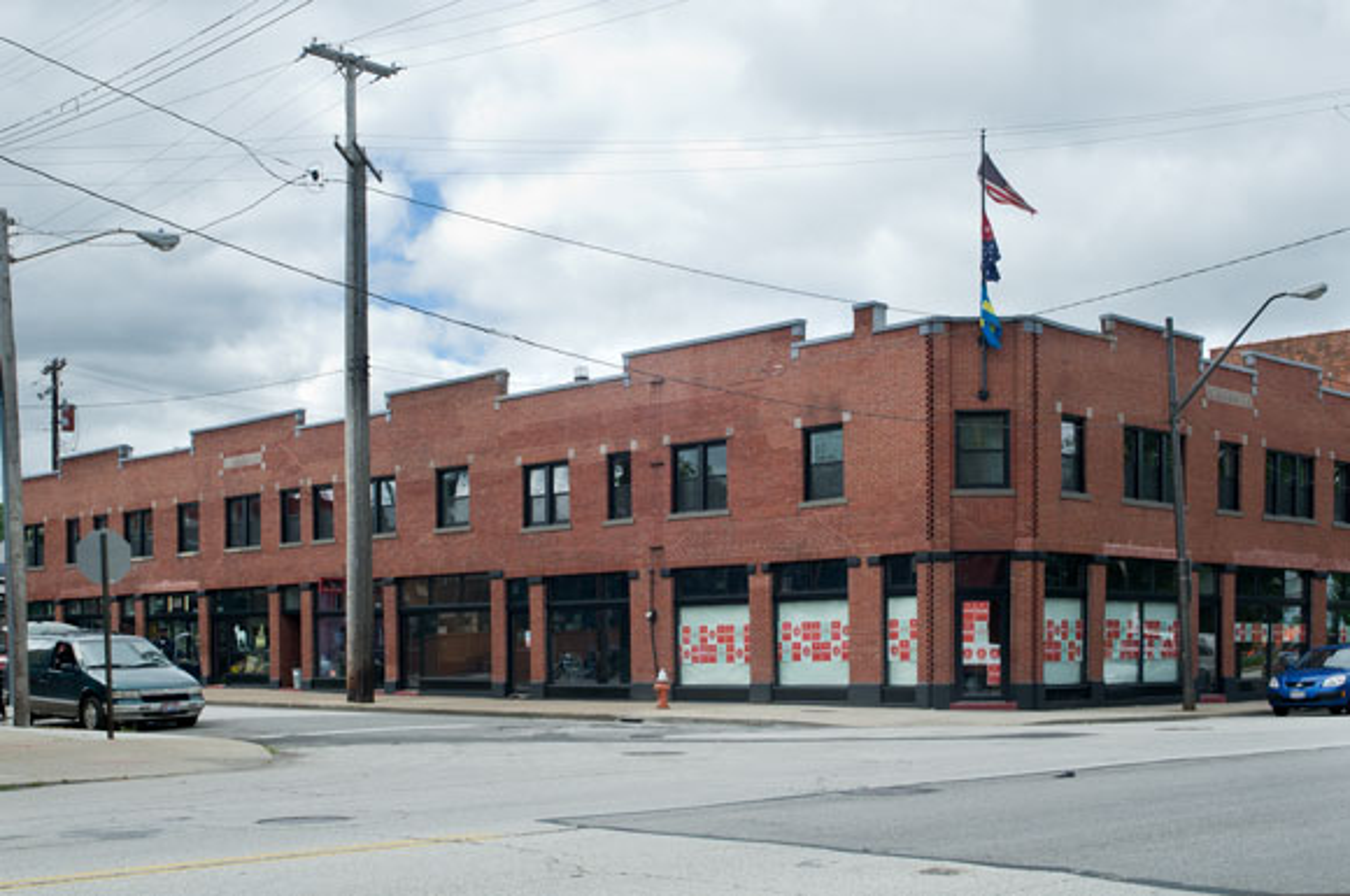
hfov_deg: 45.0
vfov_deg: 30.8
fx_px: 1629
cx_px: 675
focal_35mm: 44
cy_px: 448
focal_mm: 29
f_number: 9
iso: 400
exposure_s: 1/400
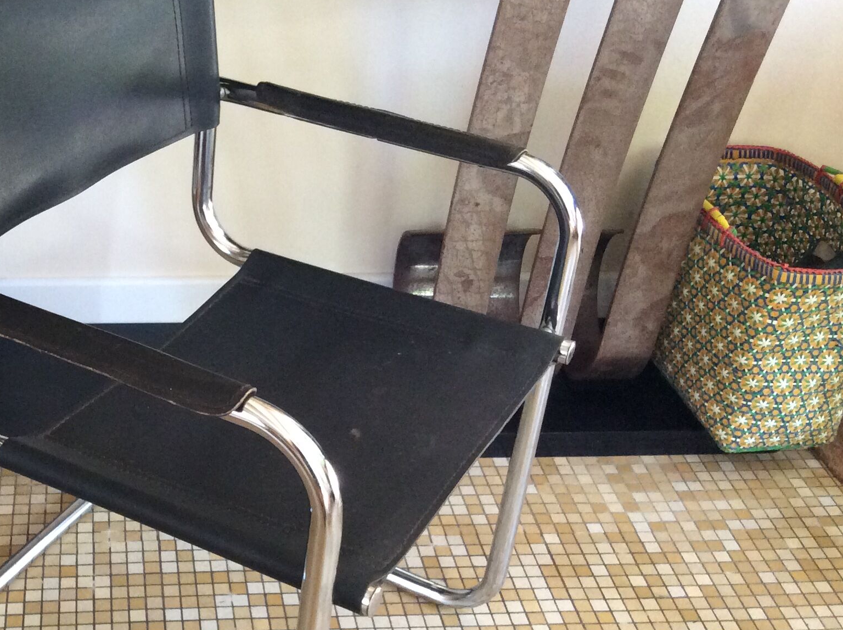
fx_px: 1313
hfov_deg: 34.7
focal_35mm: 54
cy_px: 403
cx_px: 190
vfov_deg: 26.9
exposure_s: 1/25
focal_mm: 3.3
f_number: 2.4
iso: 160
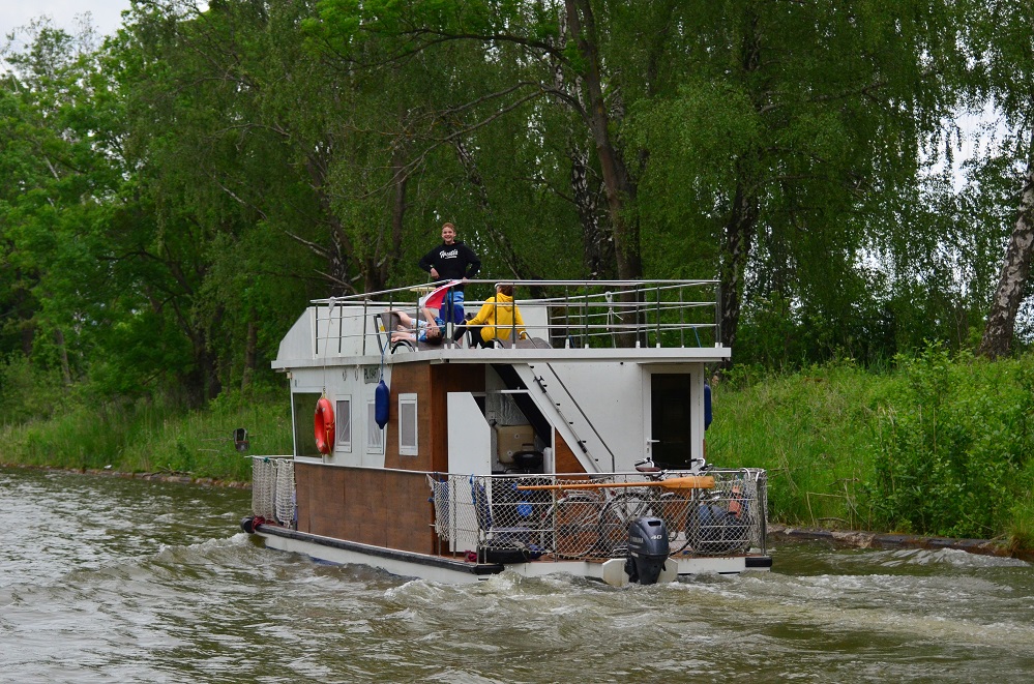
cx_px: 517
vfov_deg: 13.0
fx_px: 3009
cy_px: 342
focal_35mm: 105
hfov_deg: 19.5
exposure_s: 1/1250
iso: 1250
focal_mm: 70
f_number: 4.5
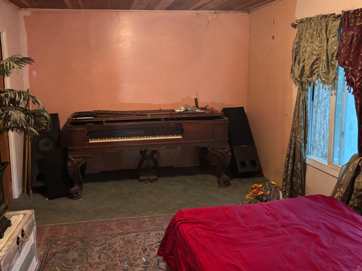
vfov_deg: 44.0
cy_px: 112
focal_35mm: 32
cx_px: 159
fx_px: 335
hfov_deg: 56.7
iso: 640
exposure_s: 1/30
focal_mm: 5.96
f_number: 1.6
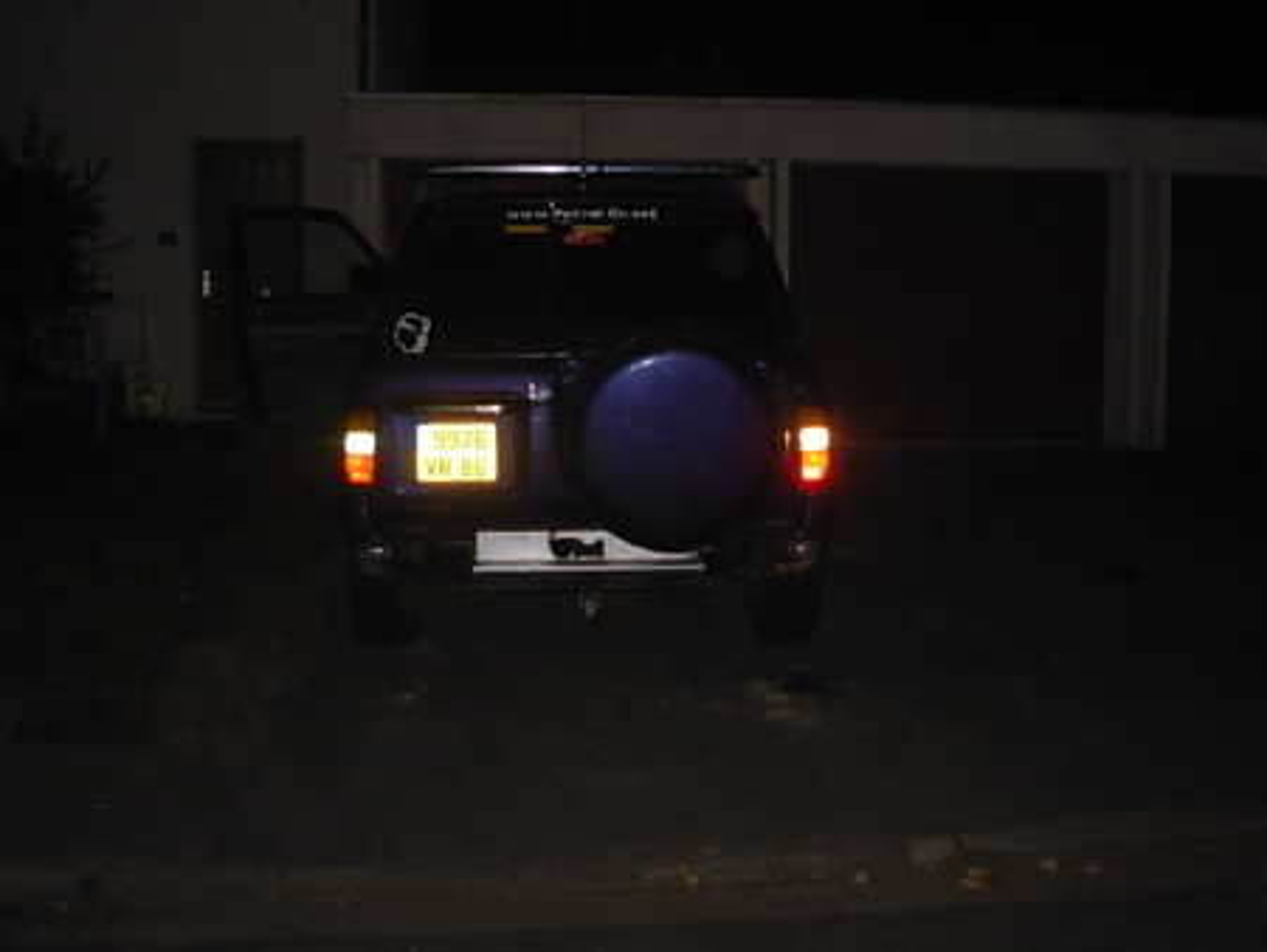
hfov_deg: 49.0
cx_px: 634
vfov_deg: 37.8
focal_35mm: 38
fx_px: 1392
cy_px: 476
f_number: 2.9
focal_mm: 6.3
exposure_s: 1/50.8
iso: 79
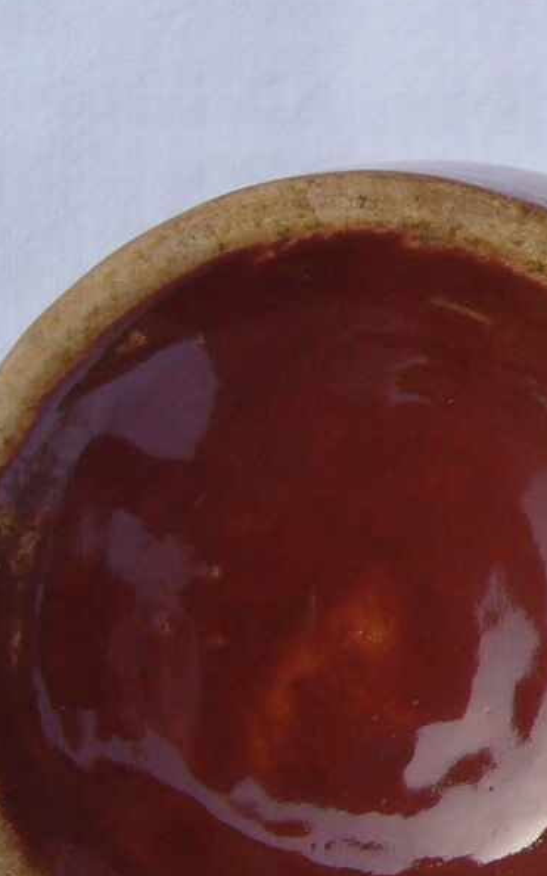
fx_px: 2386
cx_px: 1008
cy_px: 560
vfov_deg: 20.7
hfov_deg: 12.0
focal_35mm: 100
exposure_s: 1/320
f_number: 2.8
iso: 80
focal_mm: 5.8
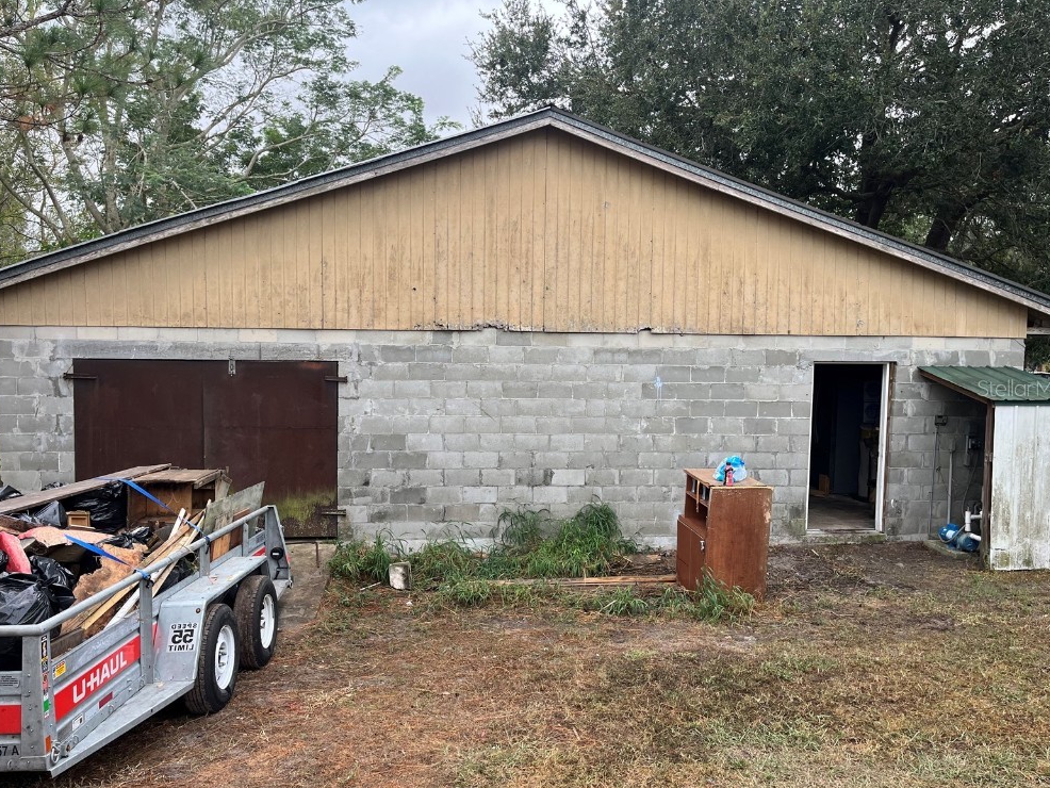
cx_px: 532
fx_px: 819
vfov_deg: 51.4
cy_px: 388
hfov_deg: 65.3
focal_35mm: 27
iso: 50
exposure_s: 1/742
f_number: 1.6
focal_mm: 5.1
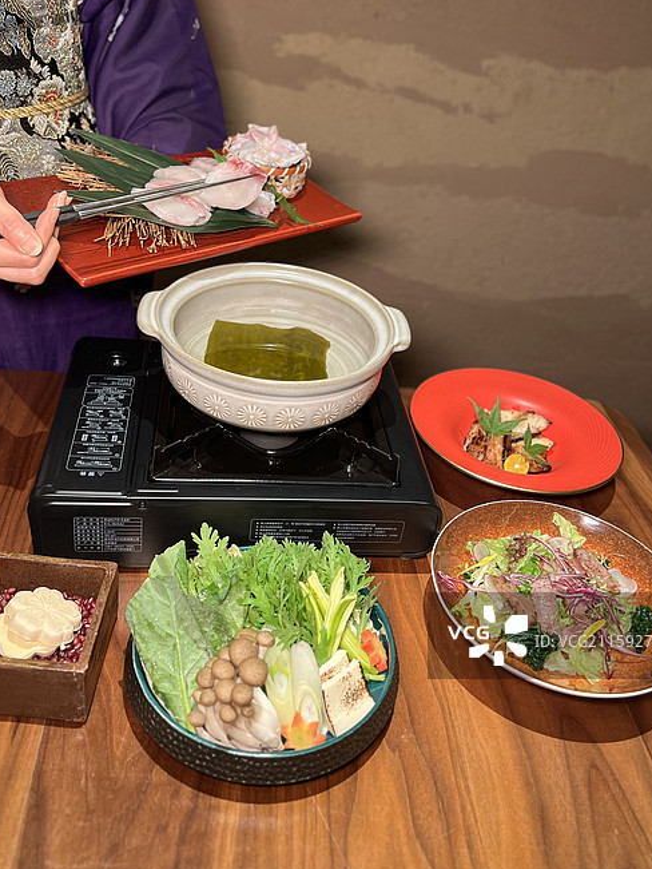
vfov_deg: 56.7
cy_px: 385
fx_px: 803
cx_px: 325
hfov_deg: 44.2
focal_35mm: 32
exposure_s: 1/57
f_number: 1.5
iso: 125
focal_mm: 5.7
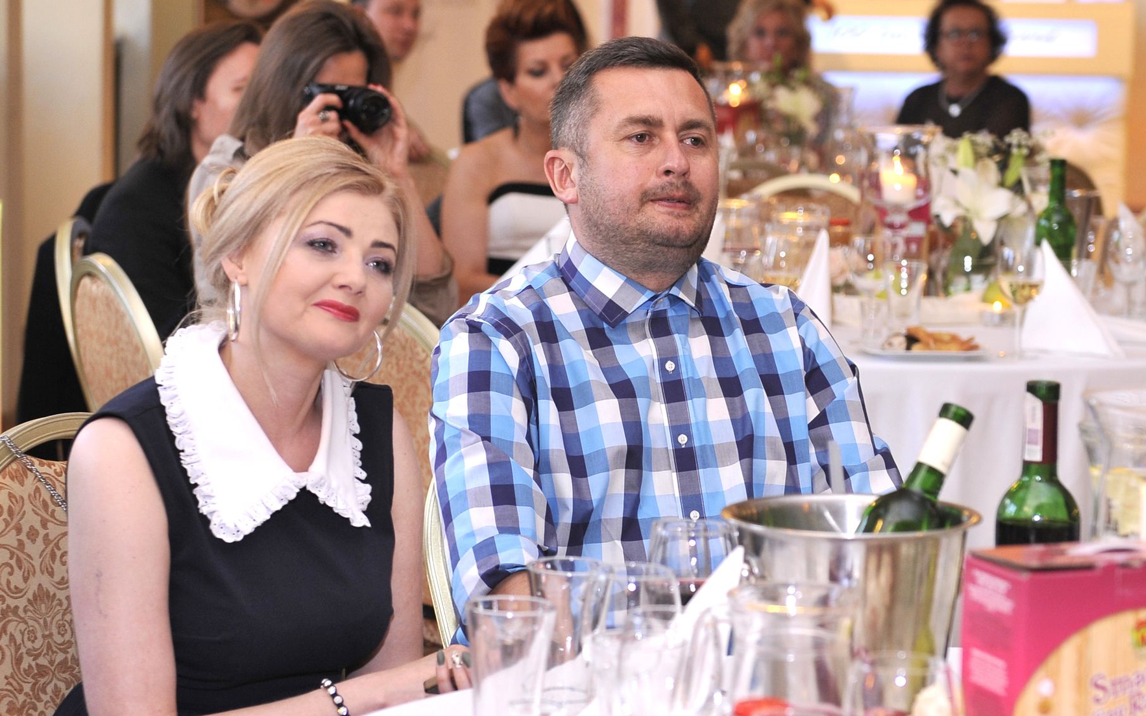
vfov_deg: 17.2
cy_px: 400
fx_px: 2374
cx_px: 548
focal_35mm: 76
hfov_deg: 27.1
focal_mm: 70
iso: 800
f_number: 3.5
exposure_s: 1/125
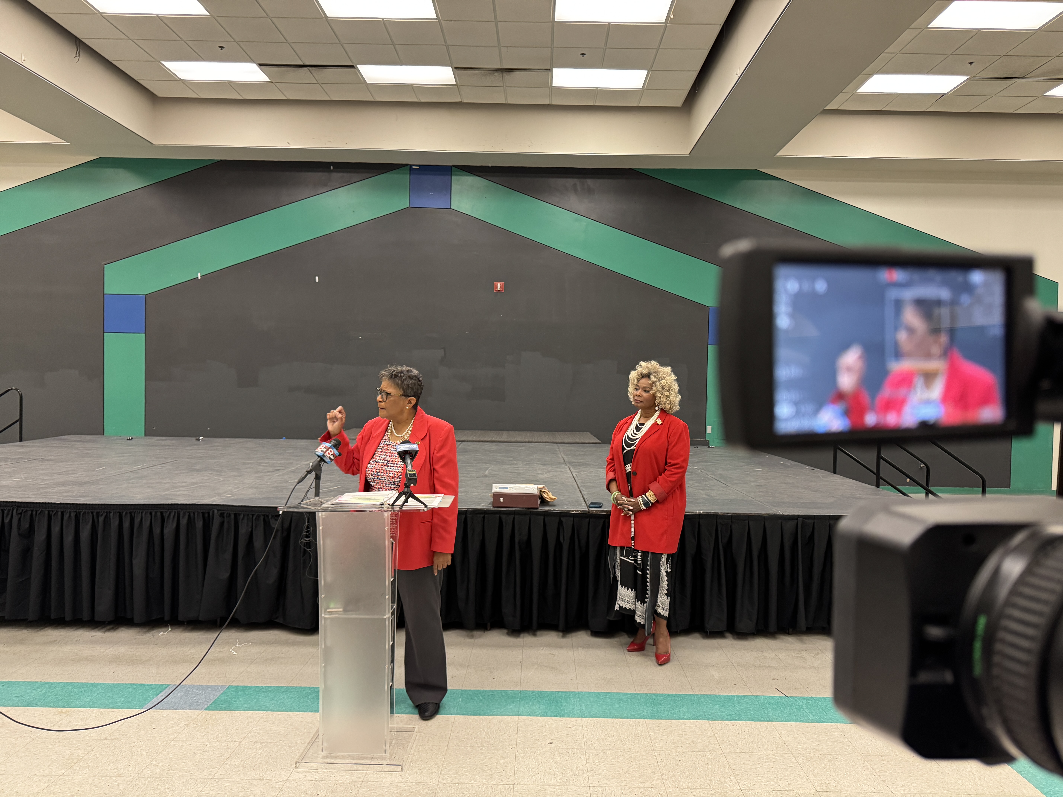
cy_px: 398
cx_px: 532
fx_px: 737
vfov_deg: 56.8
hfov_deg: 71.6
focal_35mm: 24
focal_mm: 6.76
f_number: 1.78
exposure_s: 1/60
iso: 400
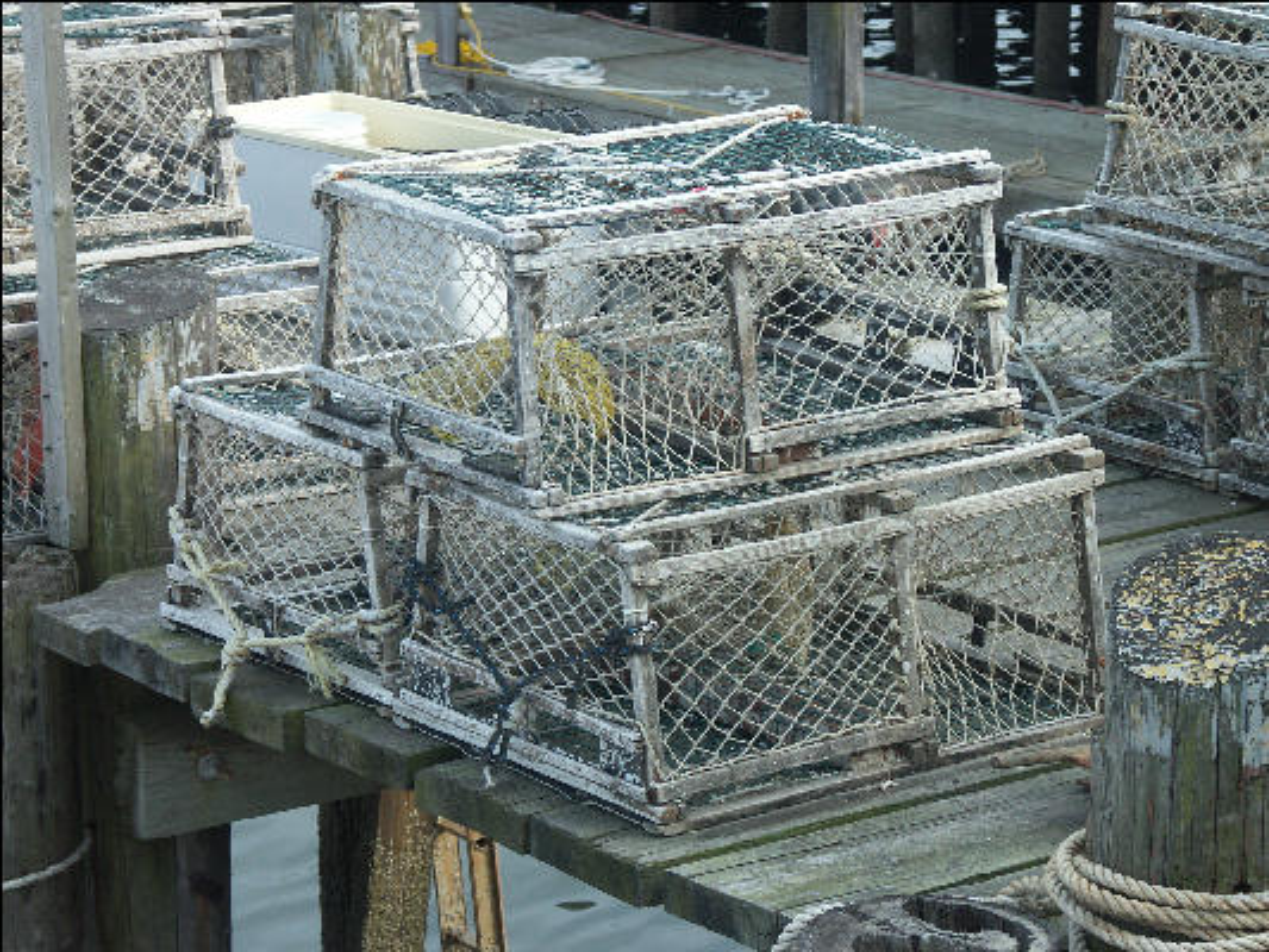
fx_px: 4510
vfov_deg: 12.1
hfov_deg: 16.0
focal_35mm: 123
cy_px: 476
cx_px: 634
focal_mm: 31.18
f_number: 5
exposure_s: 1/250
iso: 100
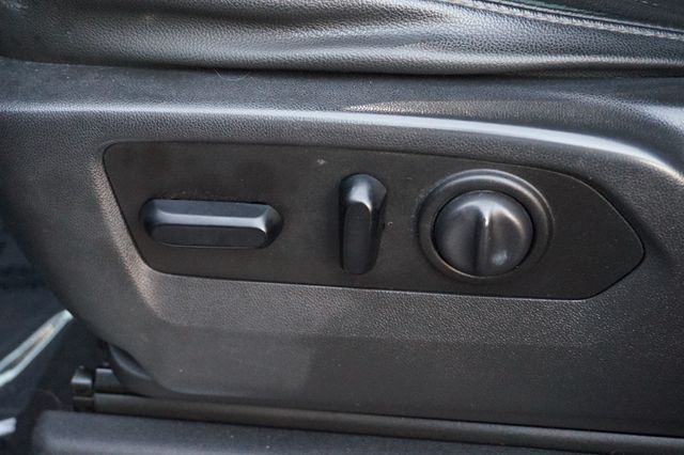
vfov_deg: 28.9
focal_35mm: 46
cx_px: 342
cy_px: 228
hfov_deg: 42.3
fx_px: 883
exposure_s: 1/25
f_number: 5
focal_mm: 31
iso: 3200
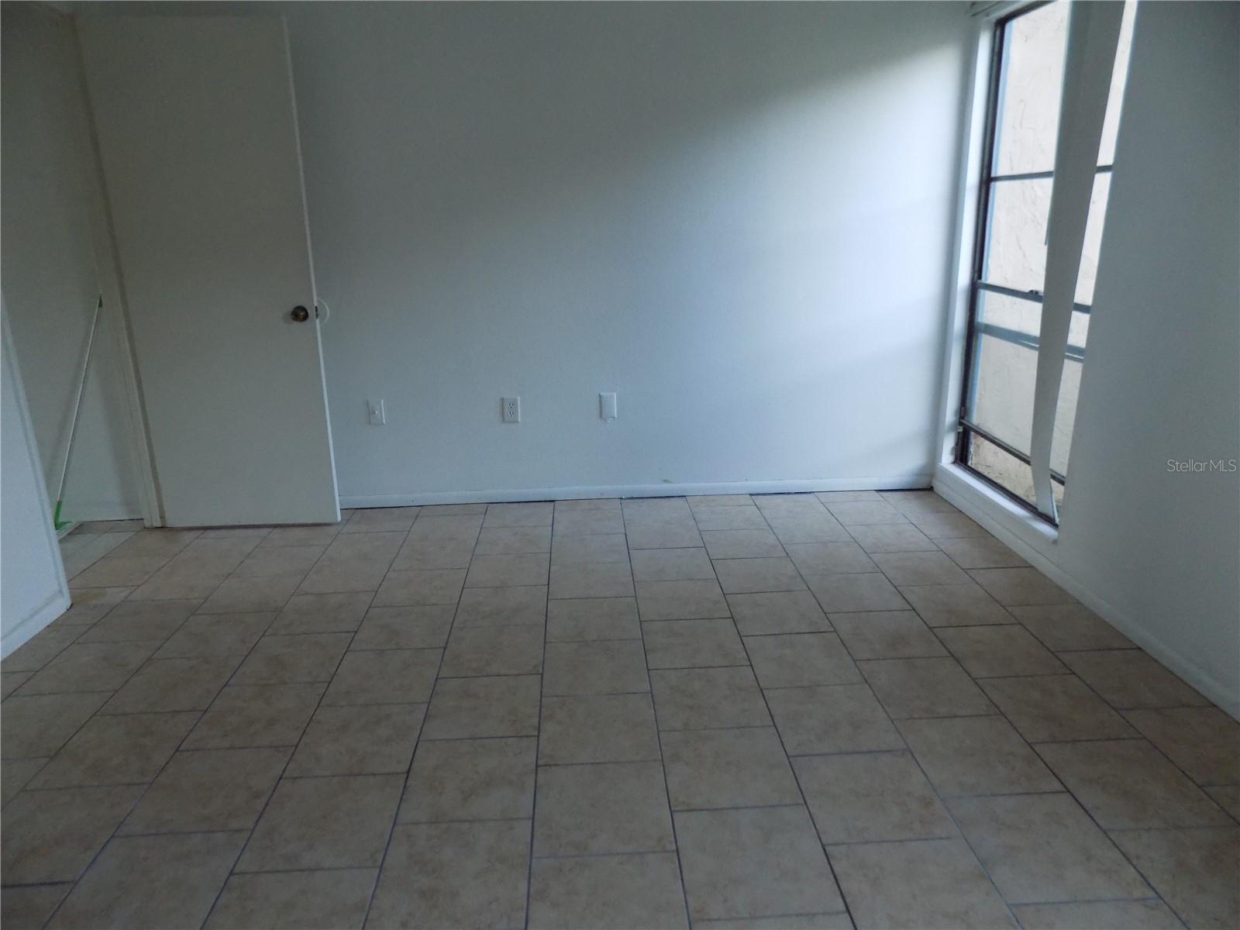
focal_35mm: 23
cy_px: 465
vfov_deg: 58.9
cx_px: 620
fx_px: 824
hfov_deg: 73.9
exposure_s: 1/30
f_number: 3.1
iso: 250
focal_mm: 4
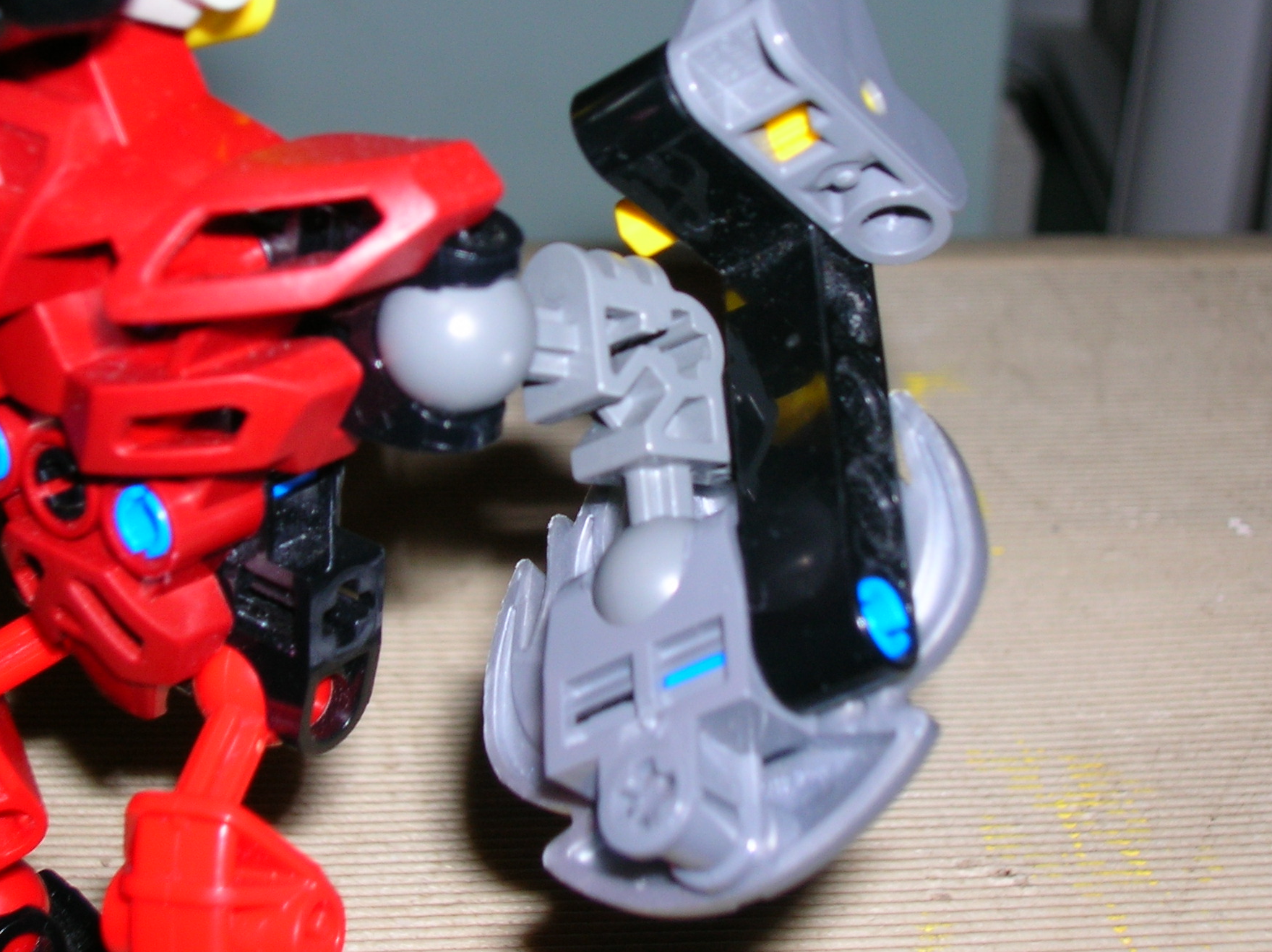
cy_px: 366
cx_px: 620
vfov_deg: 22.5
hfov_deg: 29.8
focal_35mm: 65
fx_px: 2387
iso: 50
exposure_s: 1/60.1
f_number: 3.3
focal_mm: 8.4
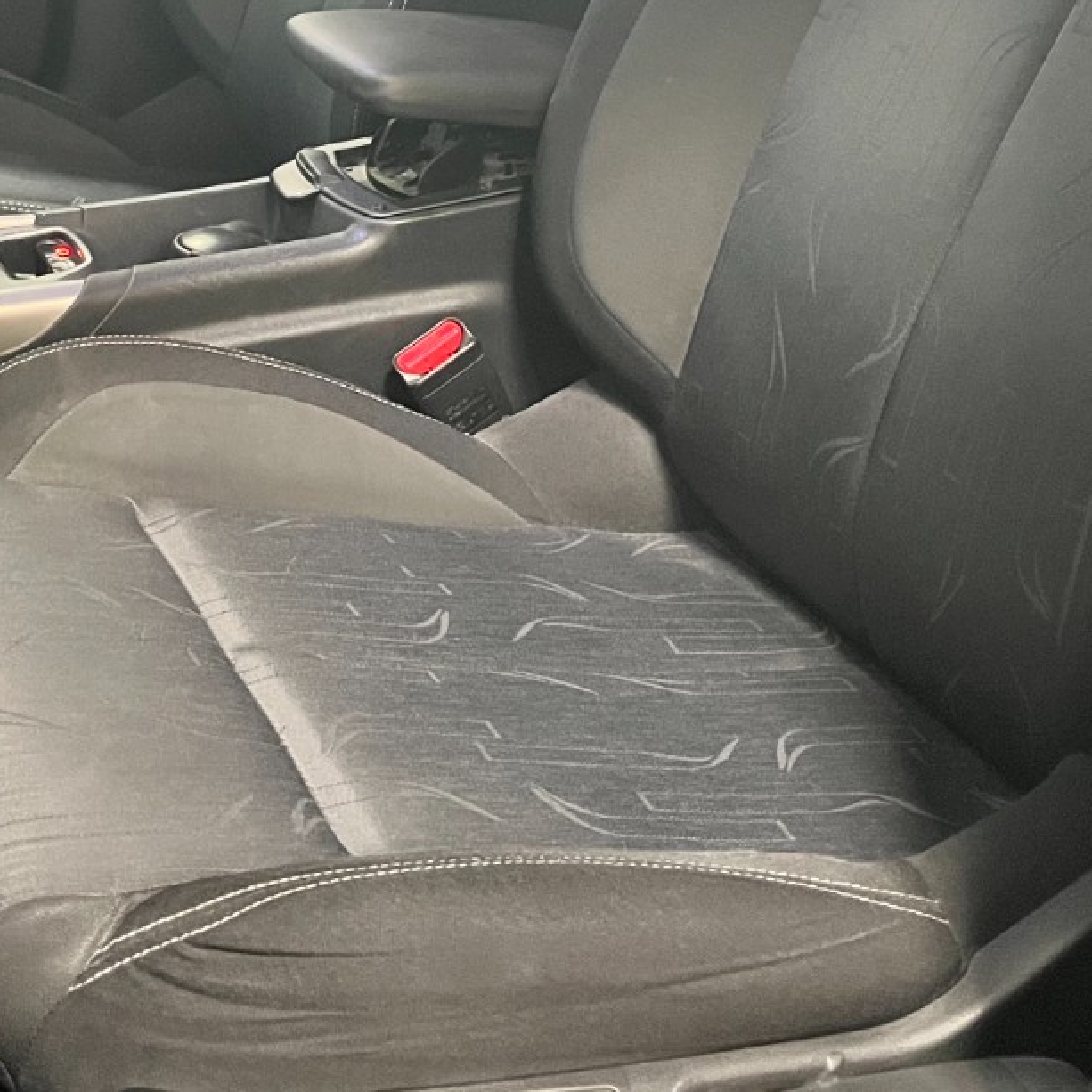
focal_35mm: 60
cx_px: 208
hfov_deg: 28.0
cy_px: 139
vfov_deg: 27.7
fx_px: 2141
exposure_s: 1/33
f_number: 1.6
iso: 500
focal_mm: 5.1
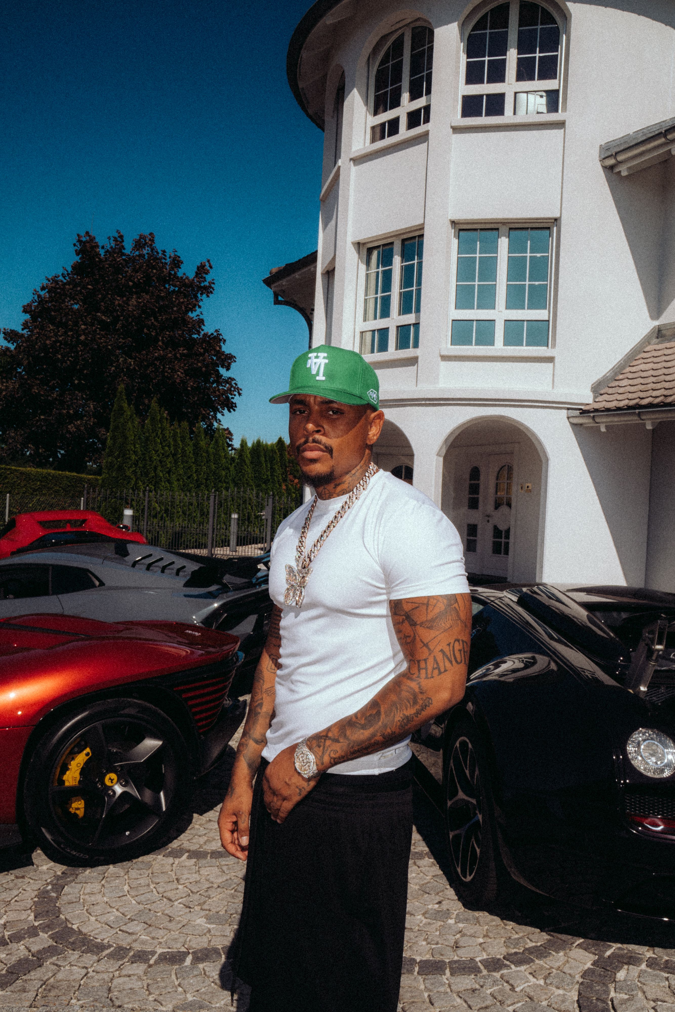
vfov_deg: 61.9
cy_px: 506
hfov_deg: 43.6
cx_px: 338
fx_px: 844
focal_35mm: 30
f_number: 16
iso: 100
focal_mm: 30
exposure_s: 1/250
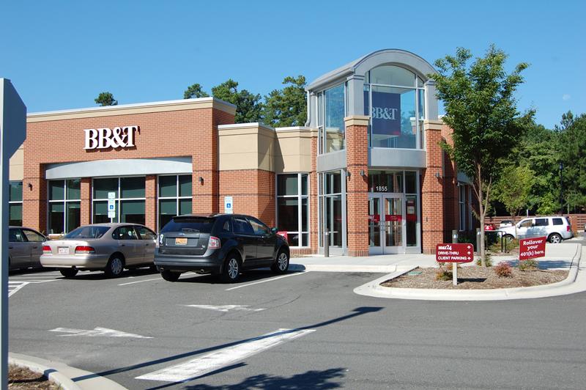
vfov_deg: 29.8
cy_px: 195
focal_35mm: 45
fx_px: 732
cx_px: 293
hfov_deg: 43.6
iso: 200
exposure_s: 1/320
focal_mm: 30
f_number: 9
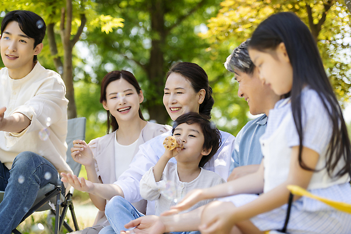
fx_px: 877
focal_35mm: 90
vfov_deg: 15.2
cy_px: 117
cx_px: 176
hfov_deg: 22.6
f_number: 2.8
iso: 100
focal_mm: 90
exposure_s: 1/500
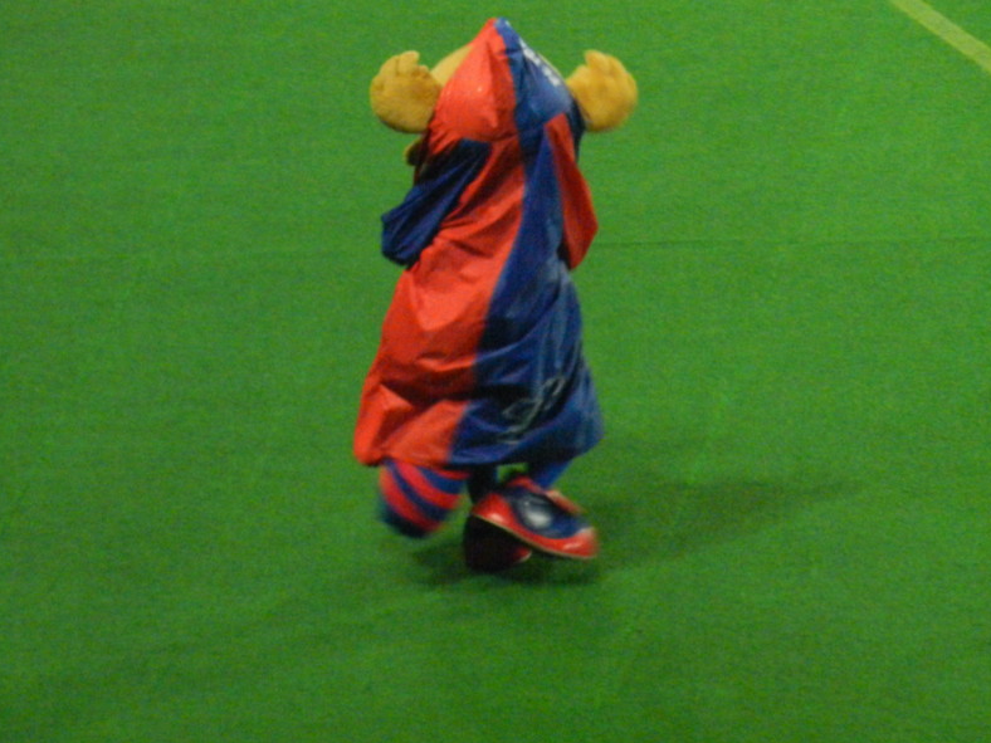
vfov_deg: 2.5
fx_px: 16805
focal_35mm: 587
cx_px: 493
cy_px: 367
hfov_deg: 3.4
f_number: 5.7
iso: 560
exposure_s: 1/60
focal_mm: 102.8
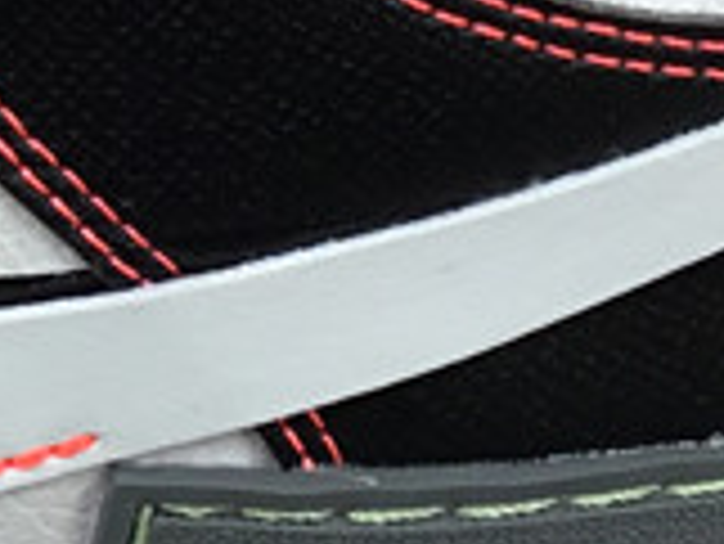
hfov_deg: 10.7
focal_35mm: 173
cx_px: -553
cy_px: 70
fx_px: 3621
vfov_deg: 8.6
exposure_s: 1/384
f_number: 2.4
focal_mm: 3.3
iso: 25
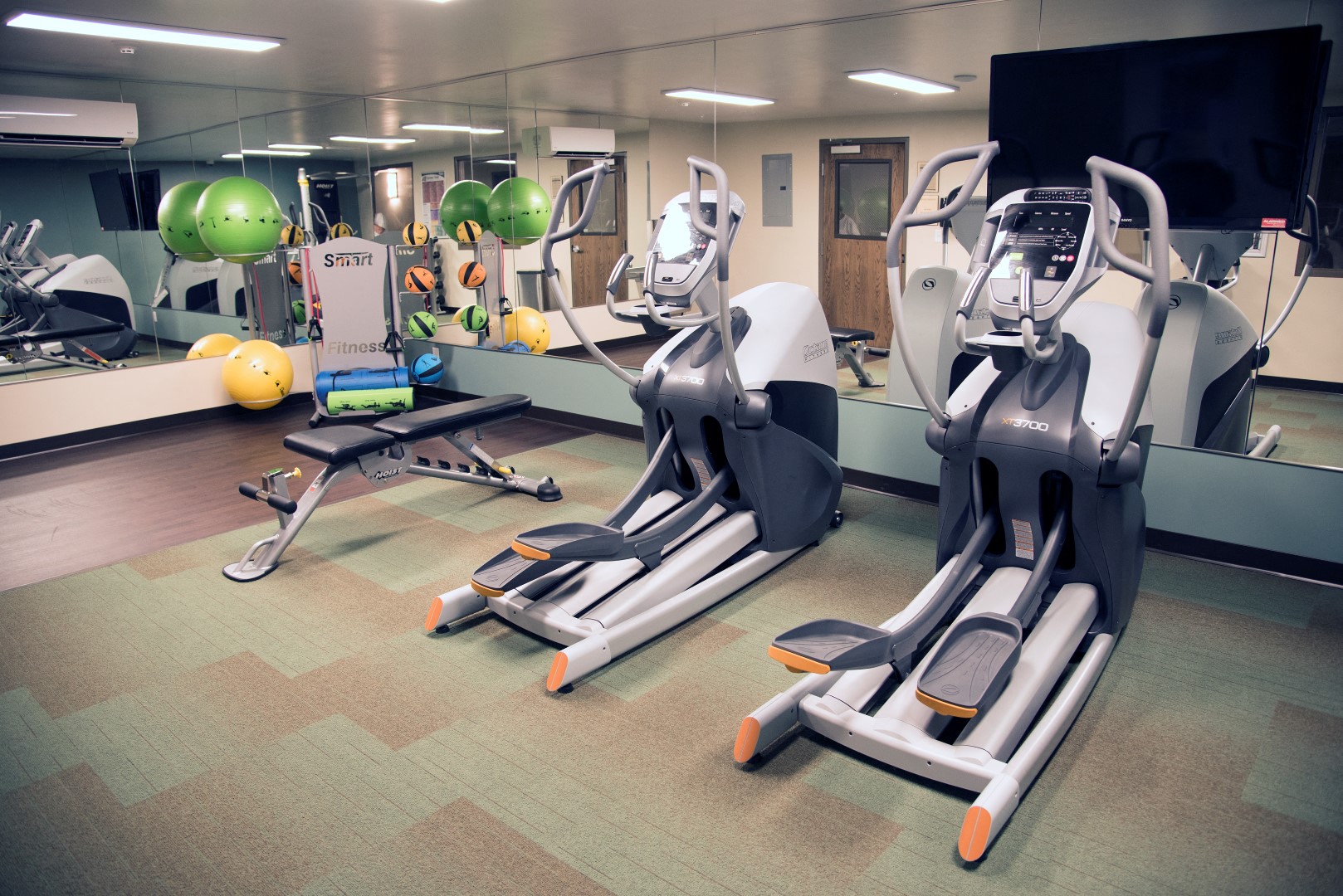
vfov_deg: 53.2
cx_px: 672
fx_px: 896
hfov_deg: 73.7
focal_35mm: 24
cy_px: 448
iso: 800
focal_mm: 24
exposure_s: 1/50
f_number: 4
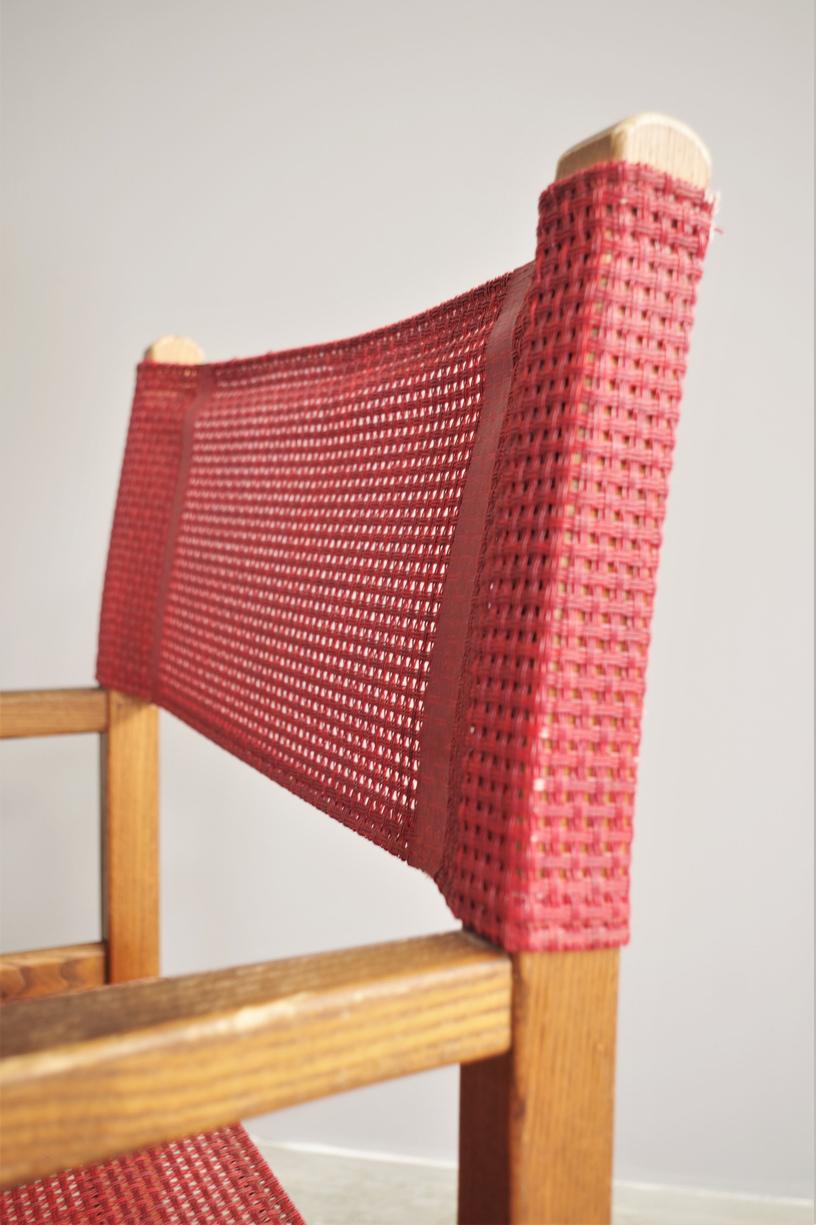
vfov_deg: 60.3
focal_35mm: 31
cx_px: 408
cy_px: 612
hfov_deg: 42.3
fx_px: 1054
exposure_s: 1/5
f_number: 4
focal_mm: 21.25
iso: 100
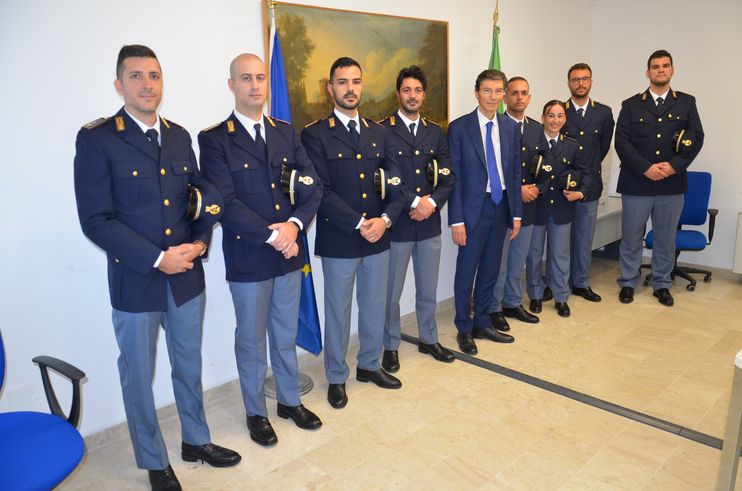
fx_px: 555
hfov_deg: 67.5
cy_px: 246
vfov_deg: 47.7
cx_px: 371
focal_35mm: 27
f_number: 3.5
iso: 500
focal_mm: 18
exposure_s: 1/60
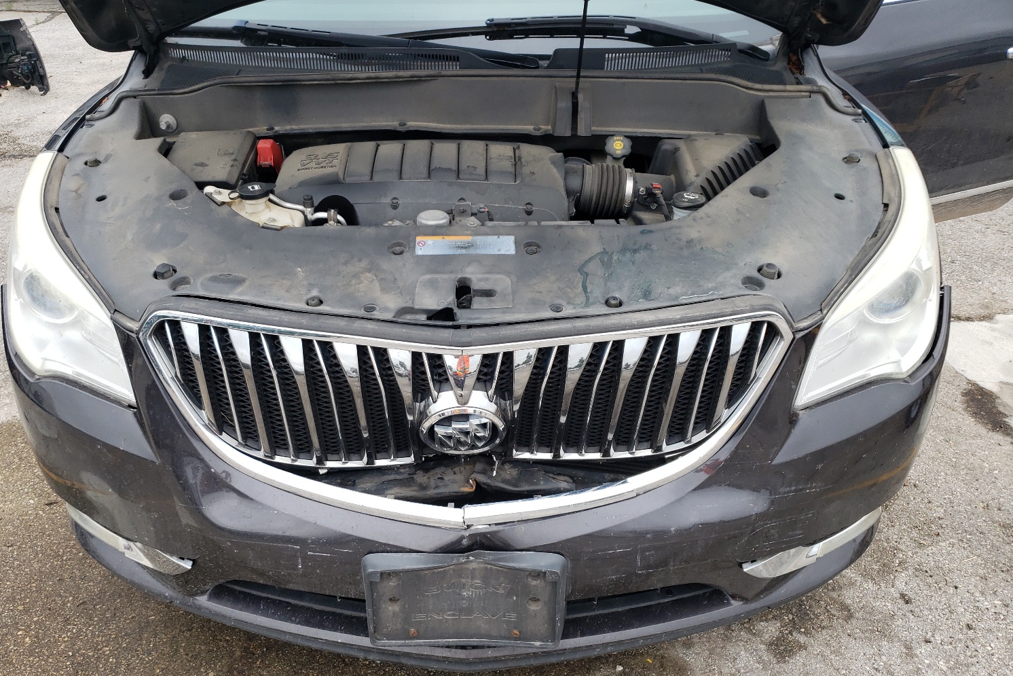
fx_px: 816
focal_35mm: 29
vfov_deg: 44.9
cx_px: 472
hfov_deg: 63.6
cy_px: 359
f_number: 1.5
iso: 50
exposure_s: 1/556
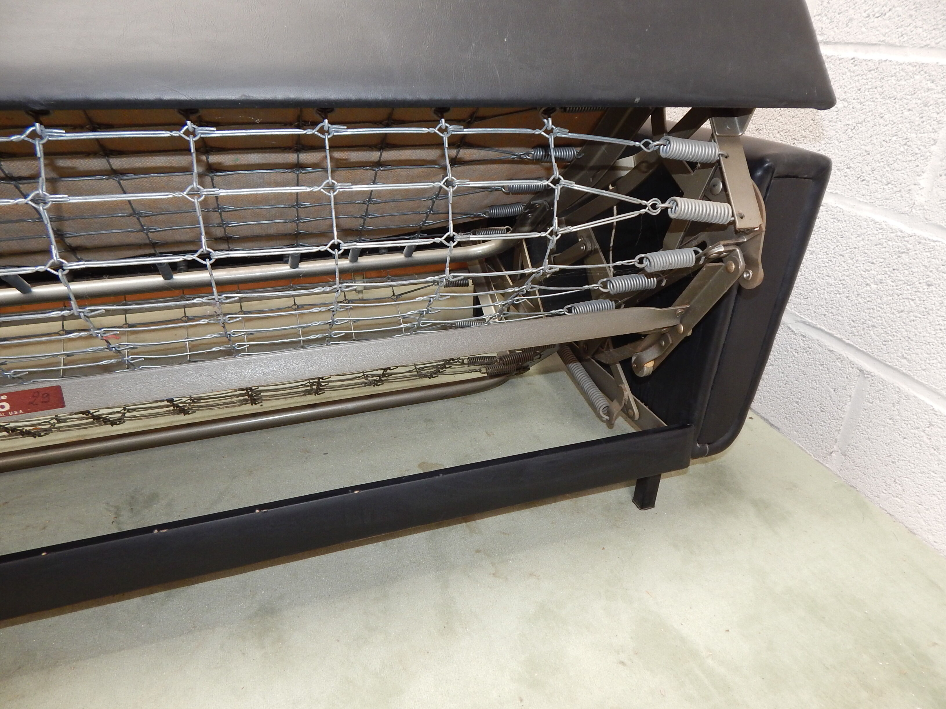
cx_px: 473
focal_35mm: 22
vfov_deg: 61.1
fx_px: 601
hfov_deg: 76.4
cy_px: 354
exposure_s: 1/30
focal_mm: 4
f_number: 3
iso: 200
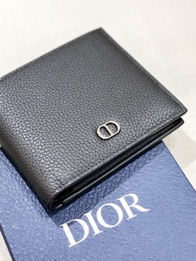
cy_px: 130
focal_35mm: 52
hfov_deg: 28.0
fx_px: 393
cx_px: 98
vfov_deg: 36.8
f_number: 2
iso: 200
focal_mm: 6
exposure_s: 1/100
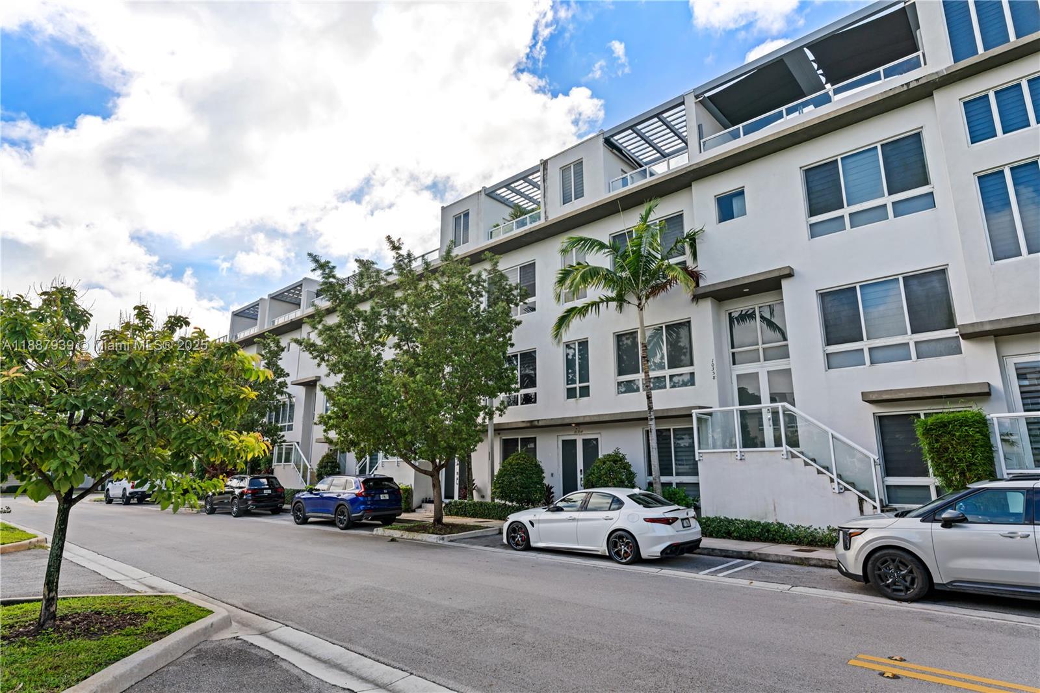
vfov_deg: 63.5
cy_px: 346
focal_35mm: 19
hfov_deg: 85.7
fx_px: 560
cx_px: 520
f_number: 8
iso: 400
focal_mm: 19.4
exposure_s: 1/400
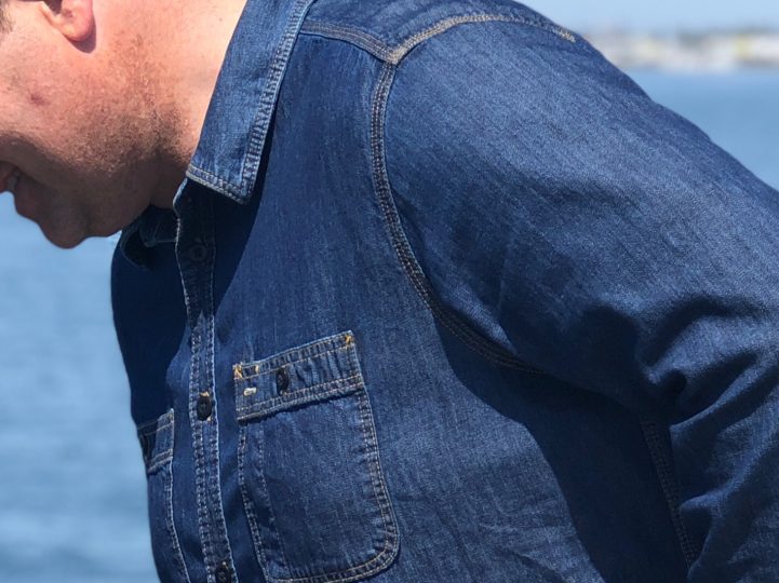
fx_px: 3644
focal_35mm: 162
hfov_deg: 12.2
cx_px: 190
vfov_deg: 9.1
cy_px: 638
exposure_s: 1/522
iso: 20
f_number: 2.8
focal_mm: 6.6
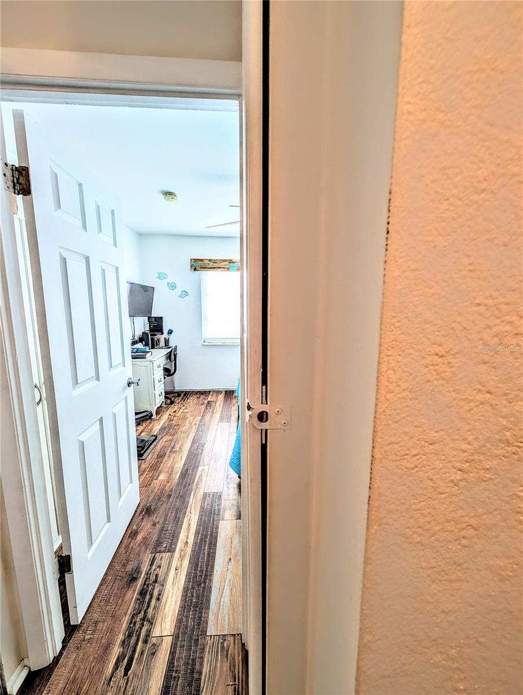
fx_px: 241
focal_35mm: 12
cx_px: 262
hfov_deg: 94.6
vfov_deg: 110.5
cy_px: 348
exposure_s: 1/163
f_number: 1.7
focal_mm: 2.02
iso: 55
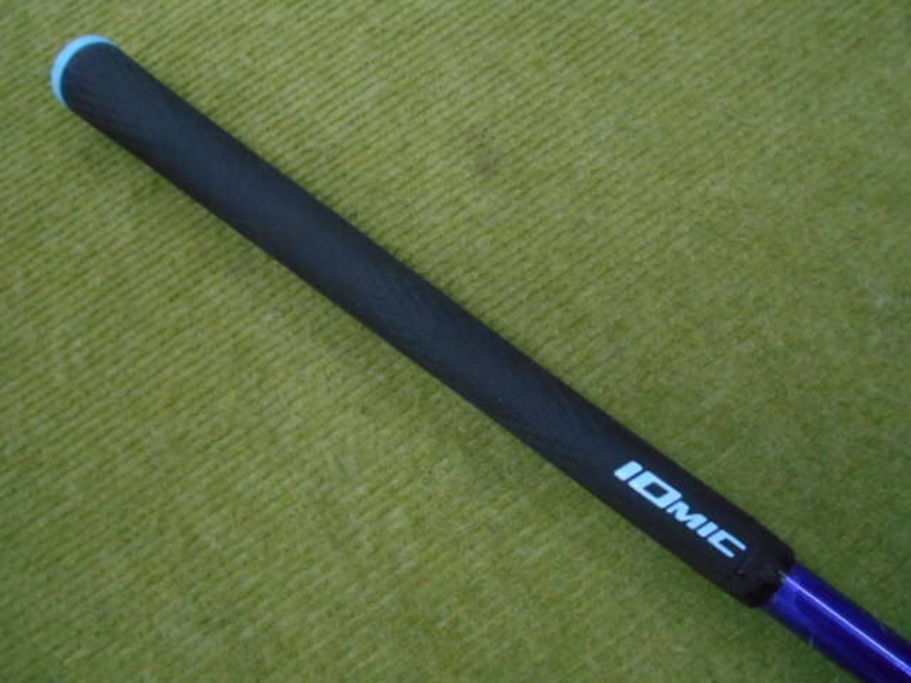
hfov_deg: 67.3
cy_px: 342
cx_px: 456
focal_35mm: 26
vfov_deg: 53.1
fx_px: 684
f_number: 3.2
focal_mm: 4.6
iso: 800
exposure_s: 1/160
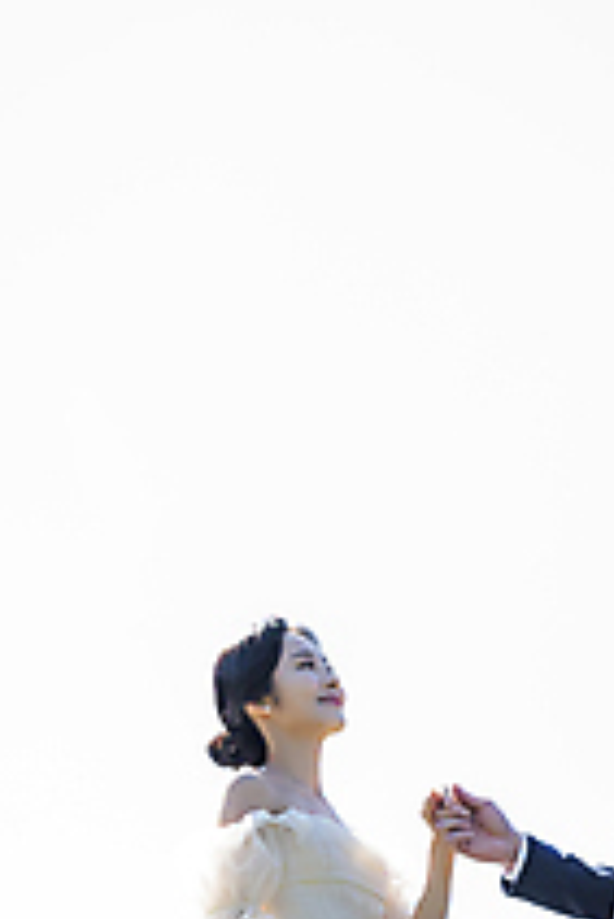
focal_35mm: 212
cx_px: 407
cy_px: 645
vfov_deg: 9.7
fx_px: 5414
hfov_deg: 6.5
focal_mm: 112
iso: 400
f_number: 4.5
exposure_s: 1/500
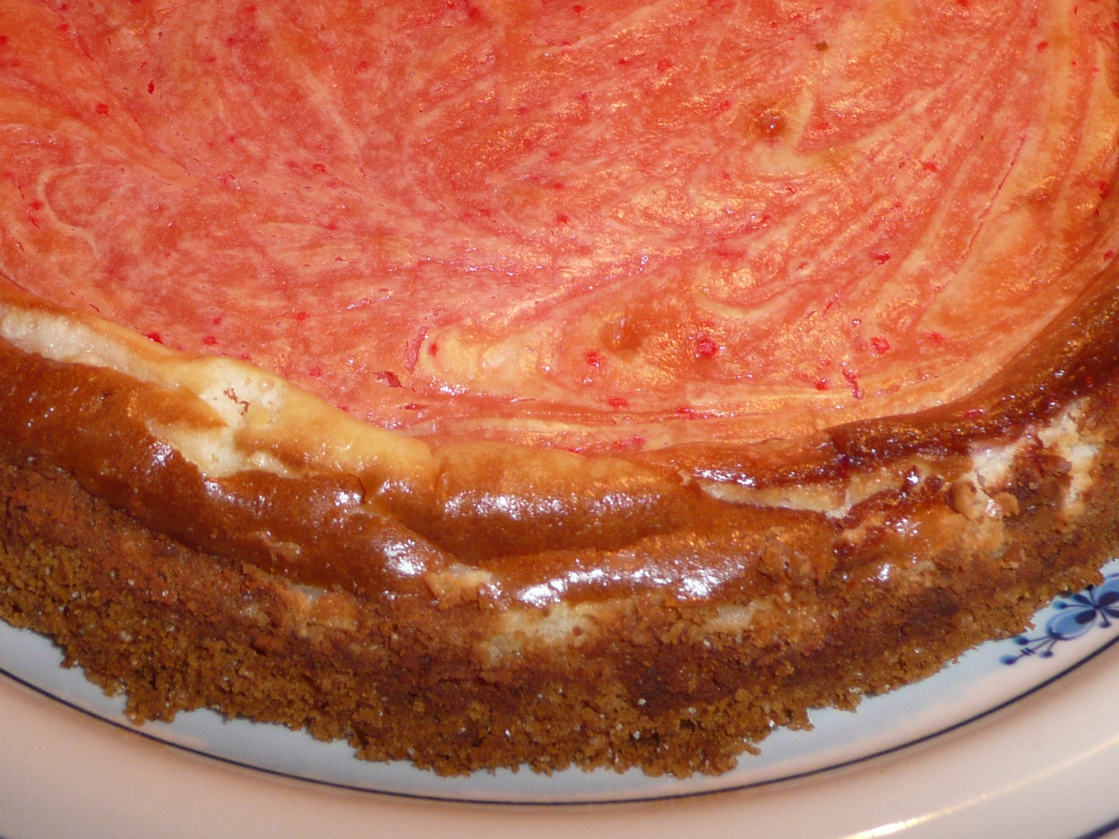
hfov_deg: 40.4
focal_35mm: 47
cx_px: 487
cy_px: 141
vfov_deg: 30.0
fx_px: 1520
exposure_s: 1/30
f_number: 3.3
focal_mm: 4.6
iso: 100
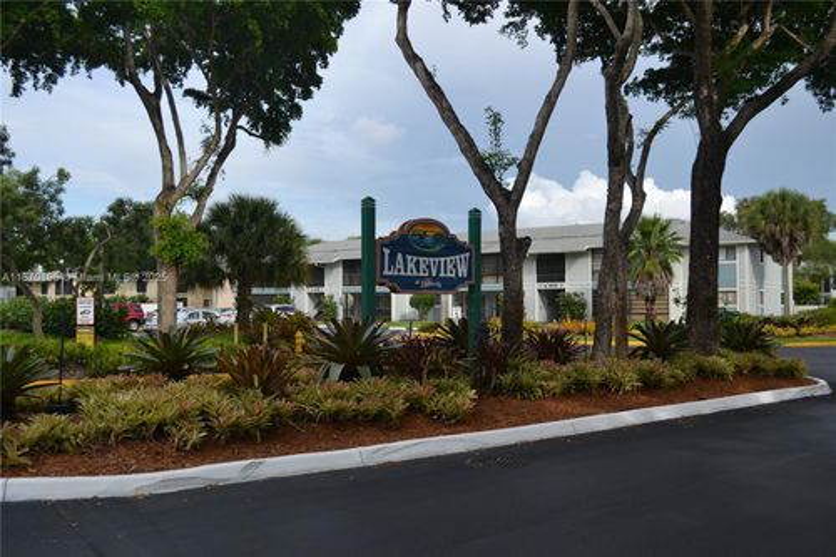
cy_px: 278
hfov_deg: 57.2
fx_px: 766
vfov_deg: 39.9
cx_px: 418
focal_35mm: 33
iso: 100
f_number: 5.6
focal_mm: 22
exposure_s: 1/125
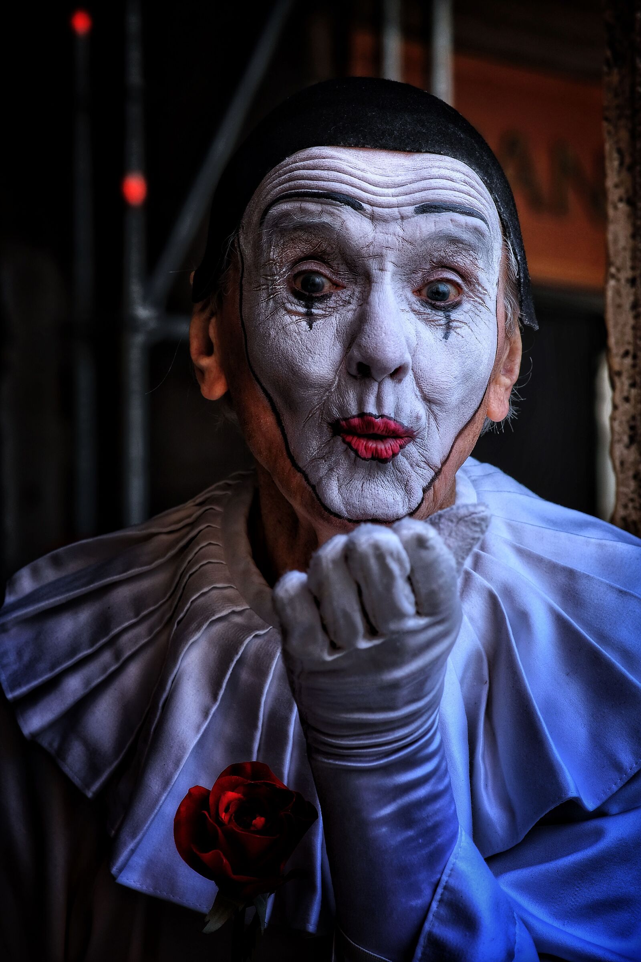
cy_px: 481
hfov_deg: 10.7
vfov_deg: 16.0
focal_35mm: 128
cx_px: 320
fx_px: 3418
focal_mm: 85
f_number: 5
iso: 400
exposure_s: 1/400
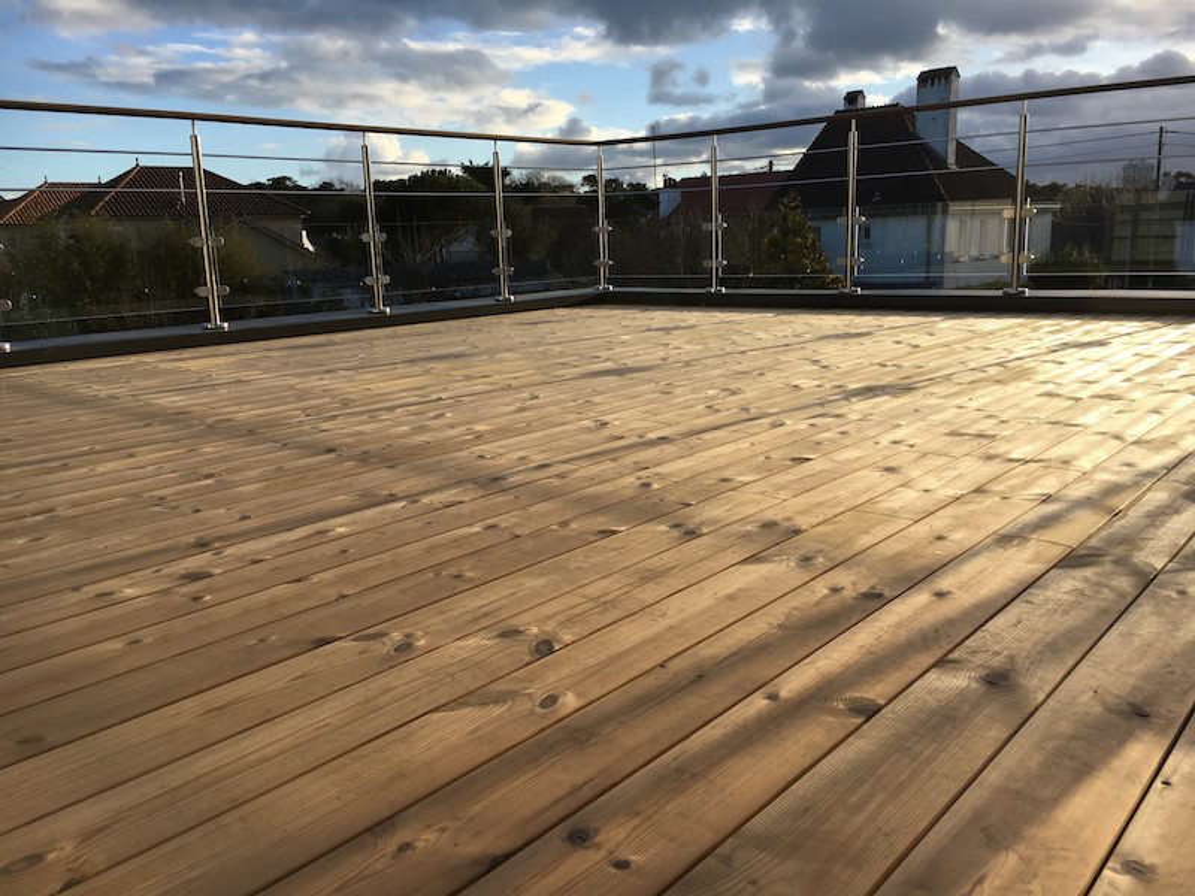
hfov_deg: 61.7
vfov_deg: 48.2
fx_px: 1001
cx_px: 598
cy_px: 448
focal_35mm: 29
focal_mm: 4.15
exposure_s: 1/1221
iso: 25
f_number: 2.2
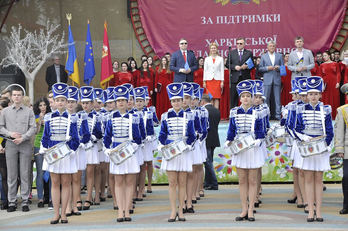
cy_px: 116
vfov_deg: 11.4
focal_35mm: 120
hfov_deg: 17.1
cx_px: 174
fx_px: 1159
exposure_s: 1/800
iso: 640
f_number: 7.1
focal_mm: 80
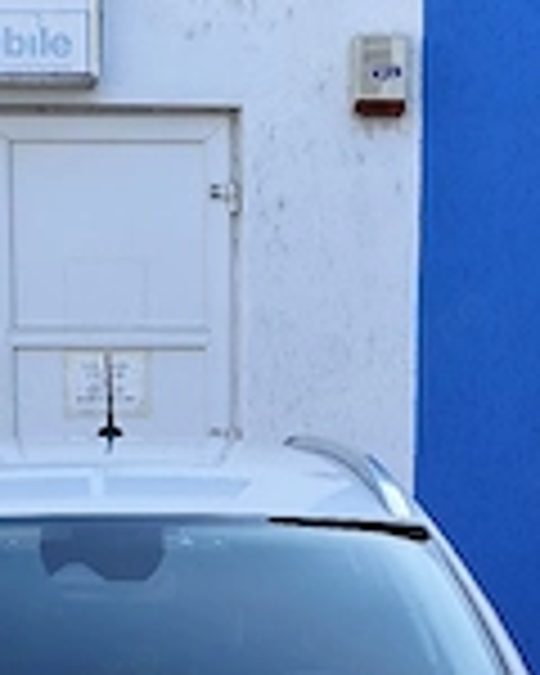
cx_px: 126
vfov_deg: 15.5
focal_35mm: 120
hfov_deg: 12.8
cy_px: 806
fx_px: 2397
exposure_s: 1/256
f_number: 1.65
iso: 50
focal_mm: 6.19
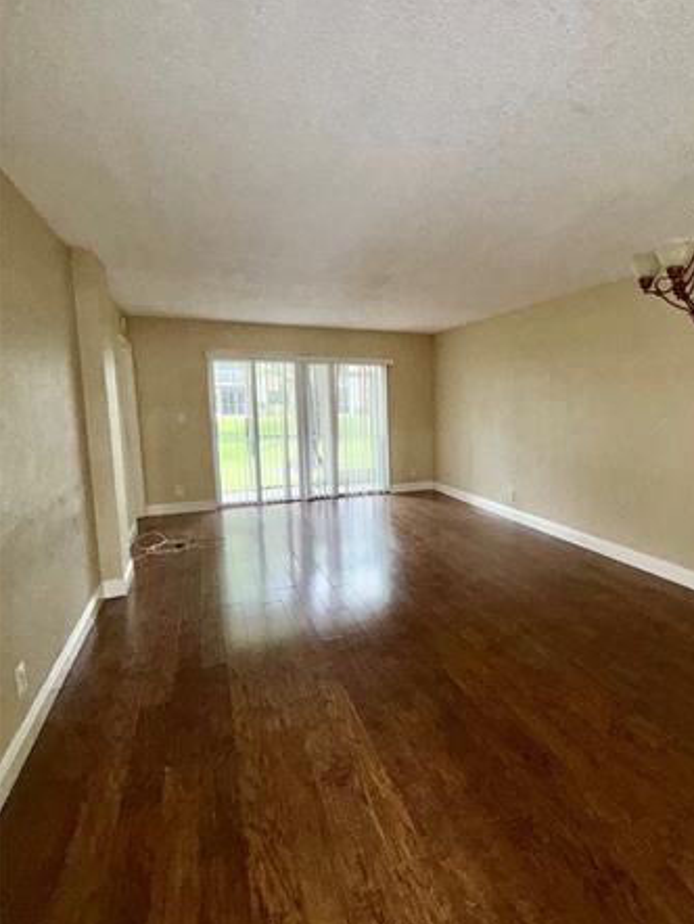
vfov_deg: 84.6
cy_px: 460
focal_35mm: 19
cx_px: 468
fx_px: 507
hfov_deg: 66.7
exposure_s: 1/85
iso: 80
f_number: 2.2
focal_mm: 2.22
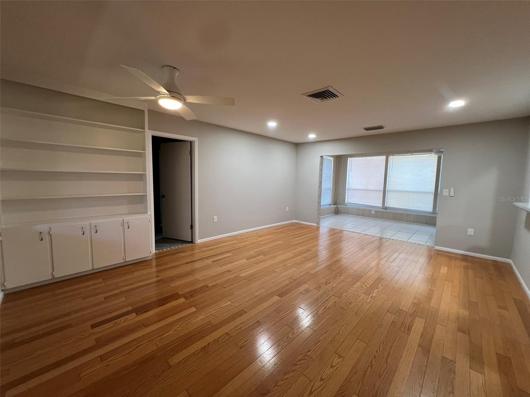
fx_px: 199
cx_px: 265
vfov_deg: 89.9
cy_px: 198
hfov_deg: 106.2
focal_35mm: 13
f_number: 1.8
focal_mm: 1.57
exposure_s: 1/60
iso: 160
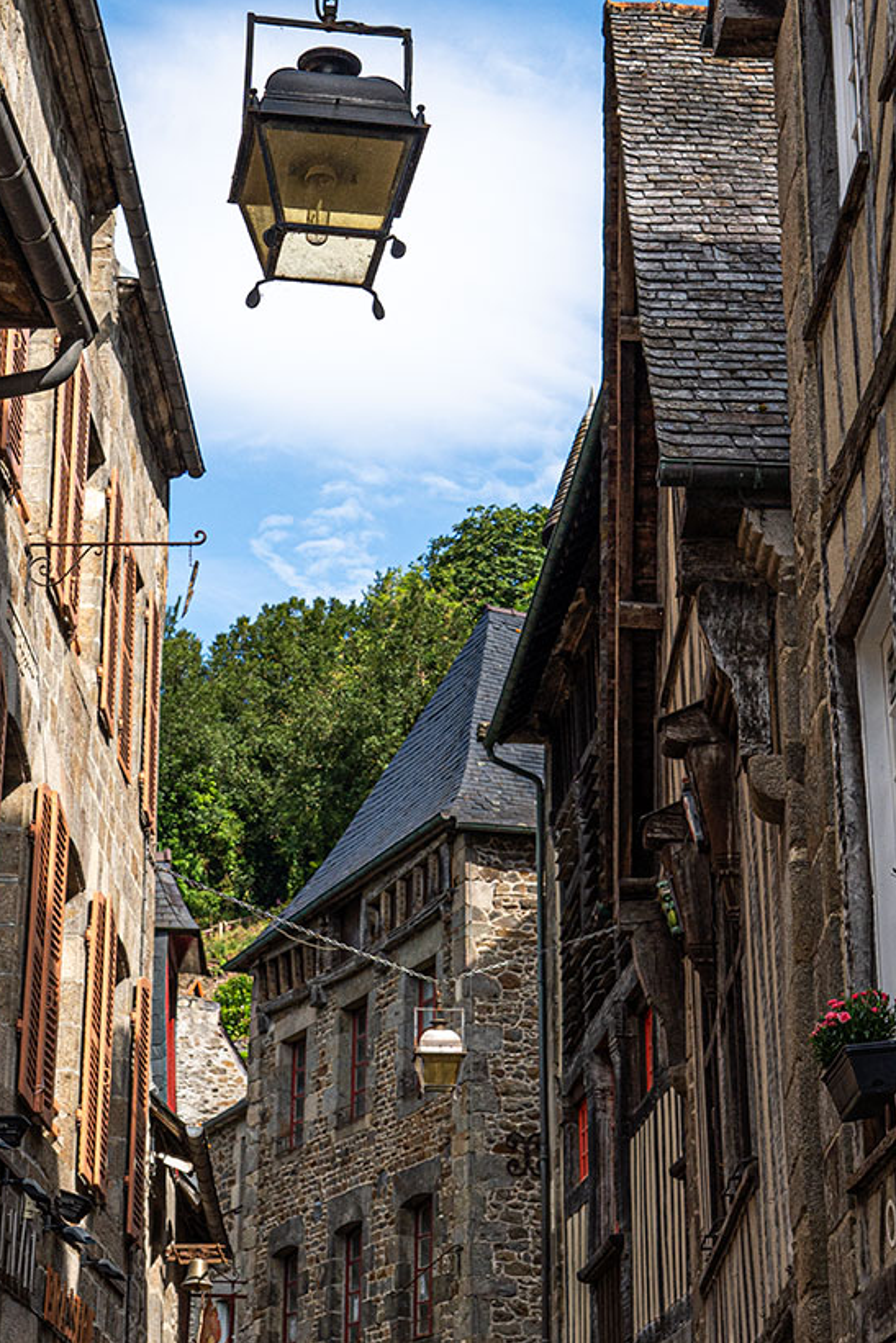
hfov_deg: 18.8
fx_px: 2703
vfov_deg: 27.6
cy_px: 350
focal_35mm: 72
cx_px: 385
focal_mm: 27.5
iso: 100
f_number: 5.6
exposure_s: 1/1000
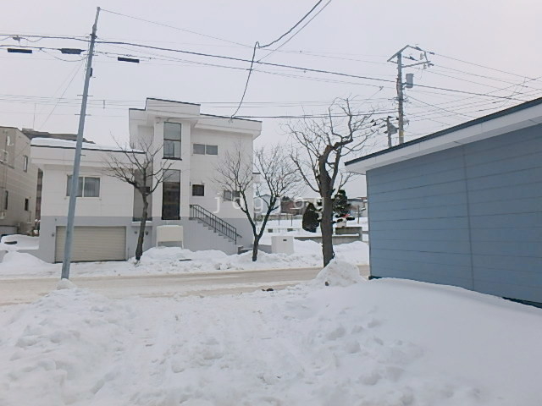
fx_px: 329
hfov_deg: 79.0
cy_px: 203
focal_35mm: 21
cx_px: 271
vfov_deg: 63.4
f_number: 6
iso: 125
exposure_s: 1/400
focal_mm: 3.7
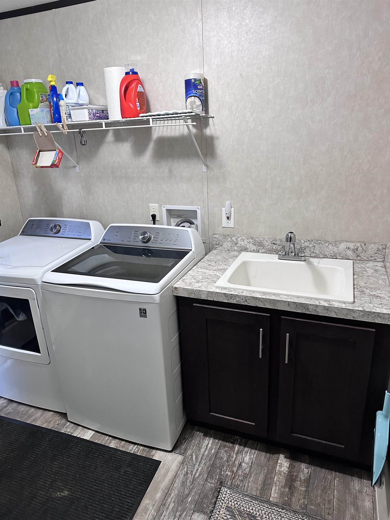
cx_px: 195
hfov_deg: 56.8
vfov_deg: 71.6
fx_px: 361
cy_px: 260
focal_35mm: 24
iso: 500
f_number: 1.78
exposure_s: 1/60
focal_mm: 6.86
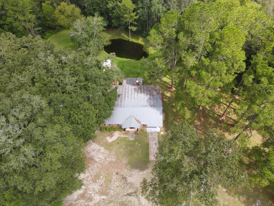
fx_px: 190
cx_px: 137
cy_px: 103
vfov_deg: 56.8
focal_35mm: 24
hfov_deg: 71.6
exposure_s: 1/200
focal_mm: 4.5
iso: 100
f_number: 2.8
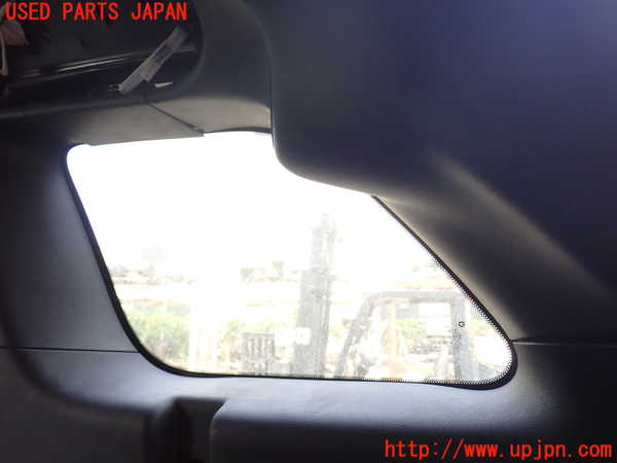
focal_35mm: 30
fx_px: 535
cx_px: 308
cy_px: 232
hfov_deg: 60.0
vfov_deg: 46.8
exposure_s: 1/60
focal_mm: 5.4
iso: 200
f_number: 2.3
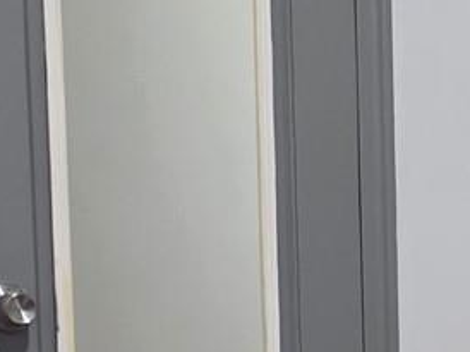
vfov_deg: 8.3
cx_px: 695
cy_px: 618
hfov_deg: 11.1
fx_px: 2333
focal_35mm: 172
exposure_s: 1/120
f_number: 1.7
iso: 800
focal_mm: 6.3
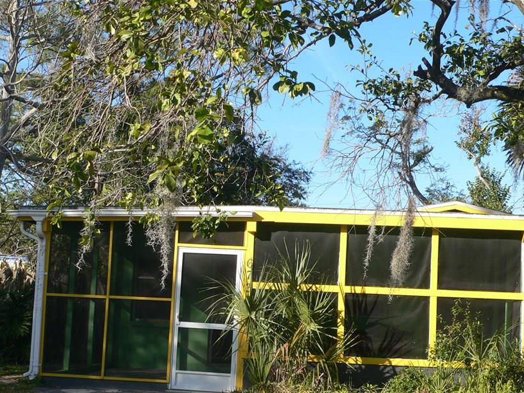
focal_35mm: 49
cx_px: 276
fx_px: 742
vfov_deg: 29.5
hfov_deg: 38.9
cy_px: 246
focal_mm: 6.5
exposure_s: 1/320
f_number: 4
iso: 80
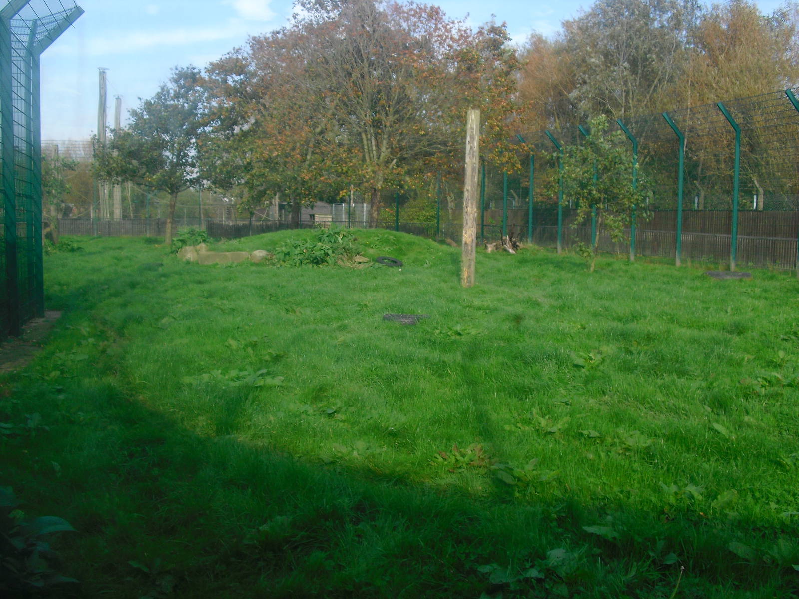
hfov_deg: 51.4
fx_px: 831
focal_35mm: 36
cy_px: 300
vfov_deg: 39.7
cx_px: 400
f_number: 7.8
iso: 100
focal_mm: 6.3
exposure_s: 1/80
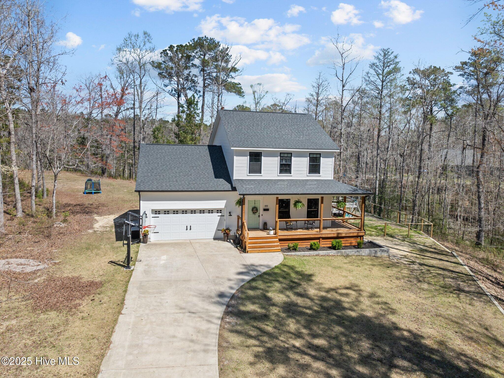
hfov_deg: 71.6
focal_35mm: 24
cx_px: 252
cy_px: 189
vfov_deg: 56.8
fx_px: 349
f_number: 2.8
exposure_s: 1/2500
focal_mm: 12.29
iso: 110
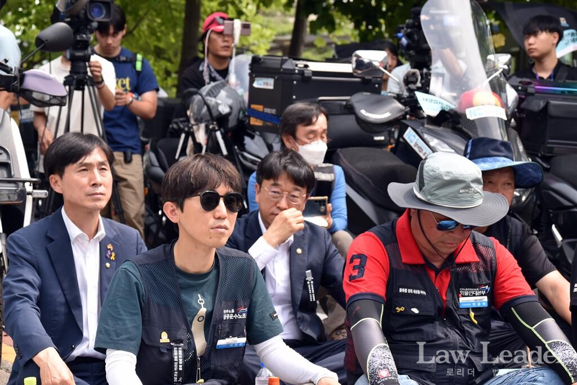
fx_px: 1683
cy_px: 192
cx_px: 288
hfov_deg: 19.5
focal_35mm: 105
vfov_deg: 13.0
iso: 360
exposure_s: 1/250
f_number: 8
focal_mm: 70
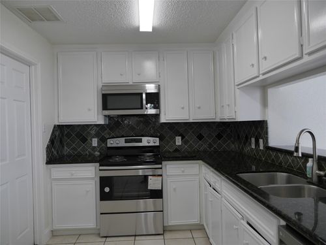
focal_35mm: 24
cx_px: 163
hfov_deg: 71.6
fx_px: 226
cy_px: 122
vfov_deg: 56.8
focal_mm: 12
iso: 200
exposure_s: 1/125
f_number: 3.2
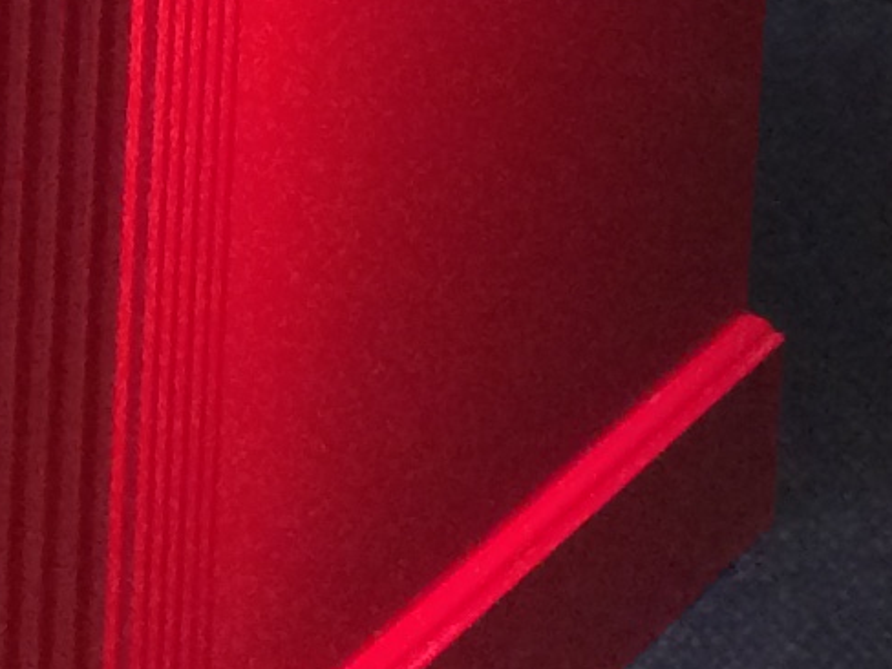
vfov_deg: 7.2
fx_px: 4999
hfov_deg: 9.4
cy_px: -916
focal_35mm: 194
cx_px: -985
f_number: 2.2
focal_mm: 4.15
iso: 160
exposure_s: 1/30
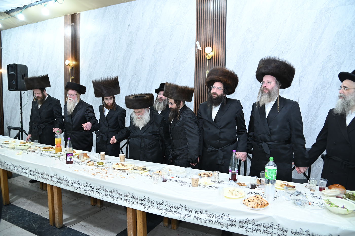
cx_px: 178
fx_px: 237
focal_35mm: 24
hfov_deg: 73.8
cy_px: 118
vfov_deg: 53.1
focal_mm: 24
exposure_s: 1/125
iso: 2000
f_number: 4
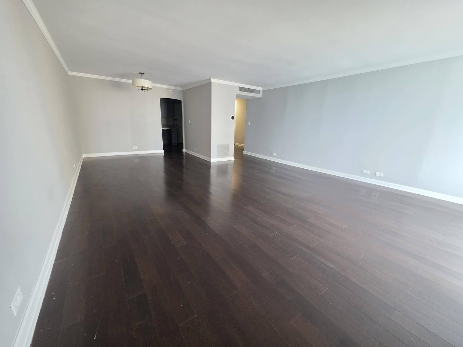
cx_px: 232
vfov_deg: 89.9
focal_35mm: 13
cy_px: 174
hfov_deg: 106.2
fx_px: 174
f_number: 1.9
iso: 400
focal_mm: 2.2
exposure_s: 1/60
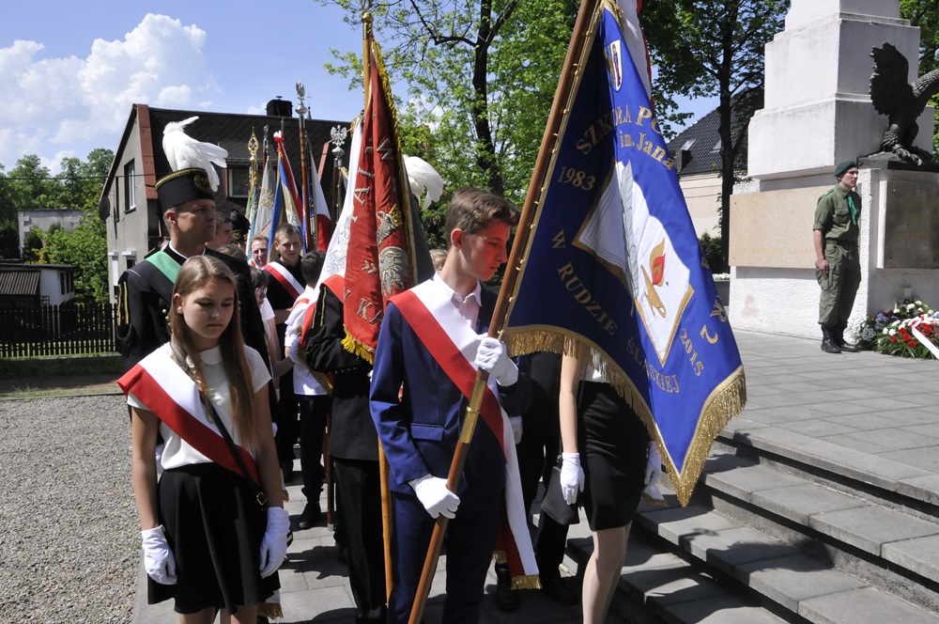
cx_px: 470
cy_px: 312
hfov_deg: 59.6
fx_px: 821
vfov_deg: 41.6
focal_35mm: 32
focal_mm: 21
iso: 800
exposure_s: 1/800
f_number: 14
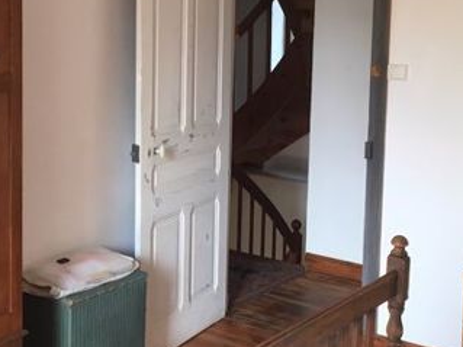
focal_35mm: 64
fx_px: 856
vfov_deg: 22.8
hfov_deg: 30.3
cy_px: 109
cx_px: 224
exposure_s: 1/33
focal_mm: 4.15
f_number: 2.2
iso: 25
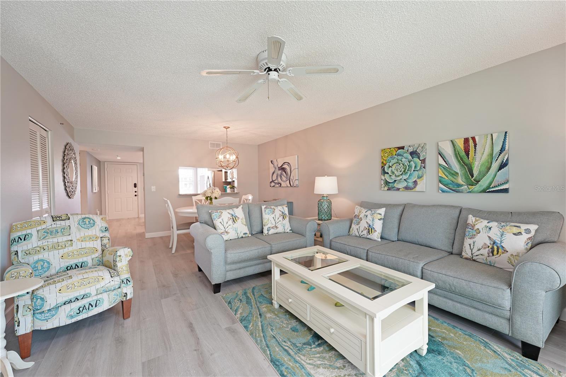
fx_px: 220
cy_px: 188
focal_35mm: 14
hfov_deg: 104.3
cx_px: 283
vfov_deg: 81.2
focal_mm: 14
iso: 100
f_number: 8
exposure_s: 1/25
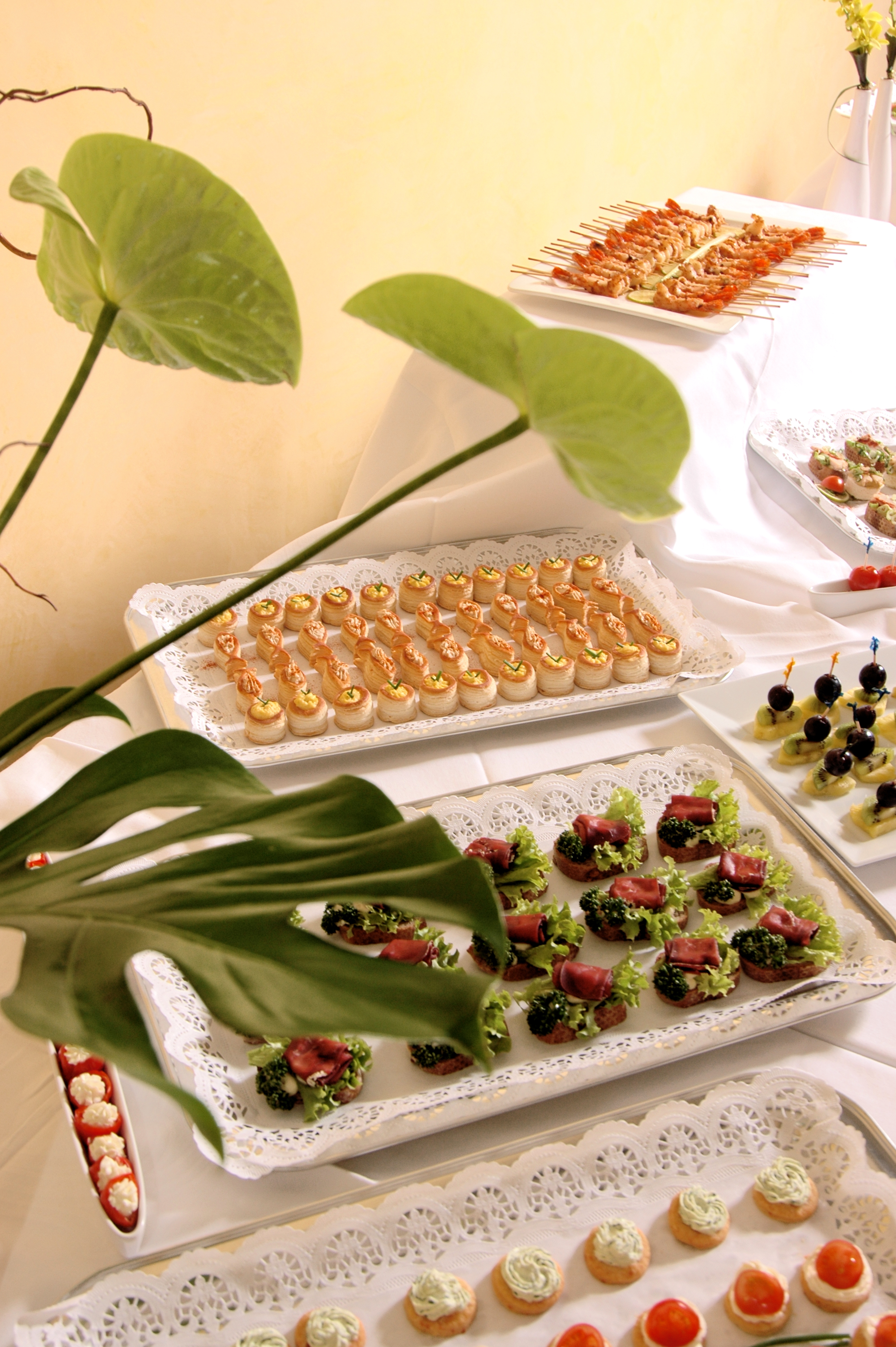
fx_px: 1627
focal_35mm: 44
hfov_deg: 30.8
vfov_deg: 45.0
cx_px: 448
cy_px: 674
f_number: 7.1
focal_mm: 29
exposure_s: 1/60
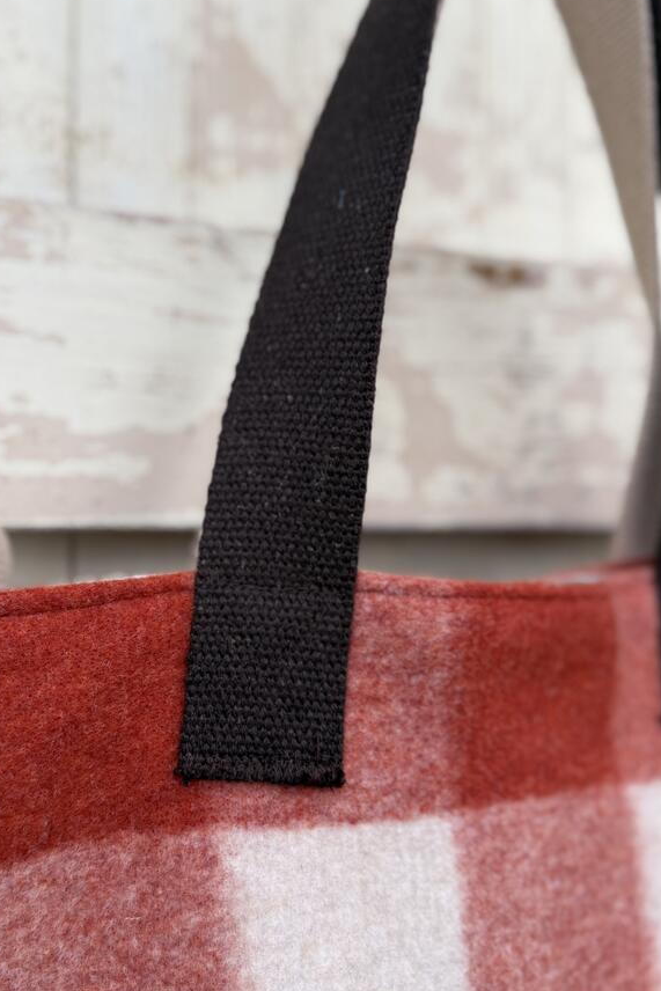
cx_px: 249
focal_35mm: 35
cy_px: 492
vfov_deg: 54.4
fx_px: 963
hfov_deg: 37.6
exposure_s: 1/121
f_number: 1.78
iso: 125
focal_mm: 6.76
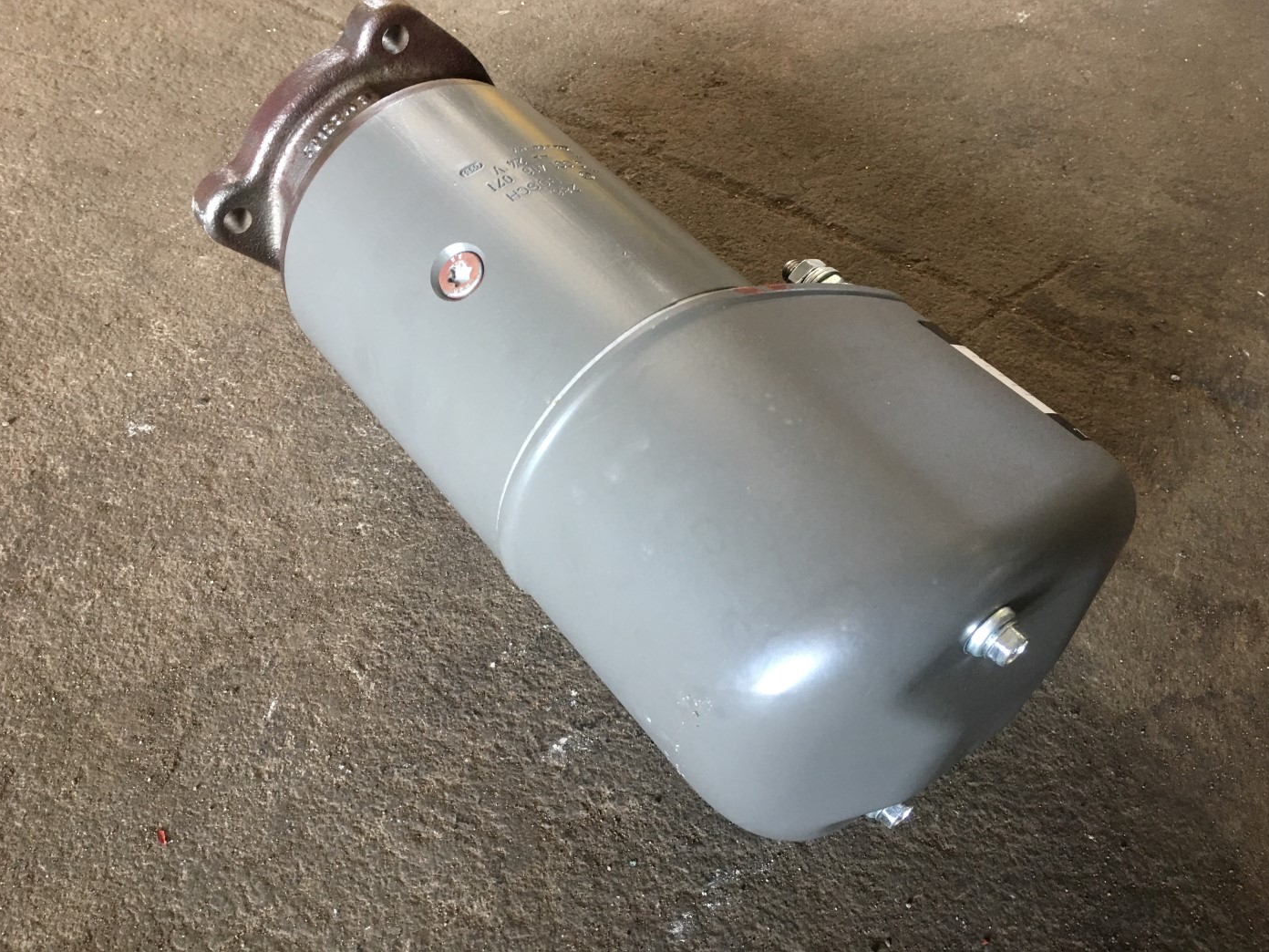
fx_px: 1100
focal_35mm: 30
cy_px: 460
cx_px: 636
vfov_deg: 46.8
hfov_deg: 60.0
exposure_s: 1/17
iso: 50
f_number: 2.2
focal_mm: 4.15
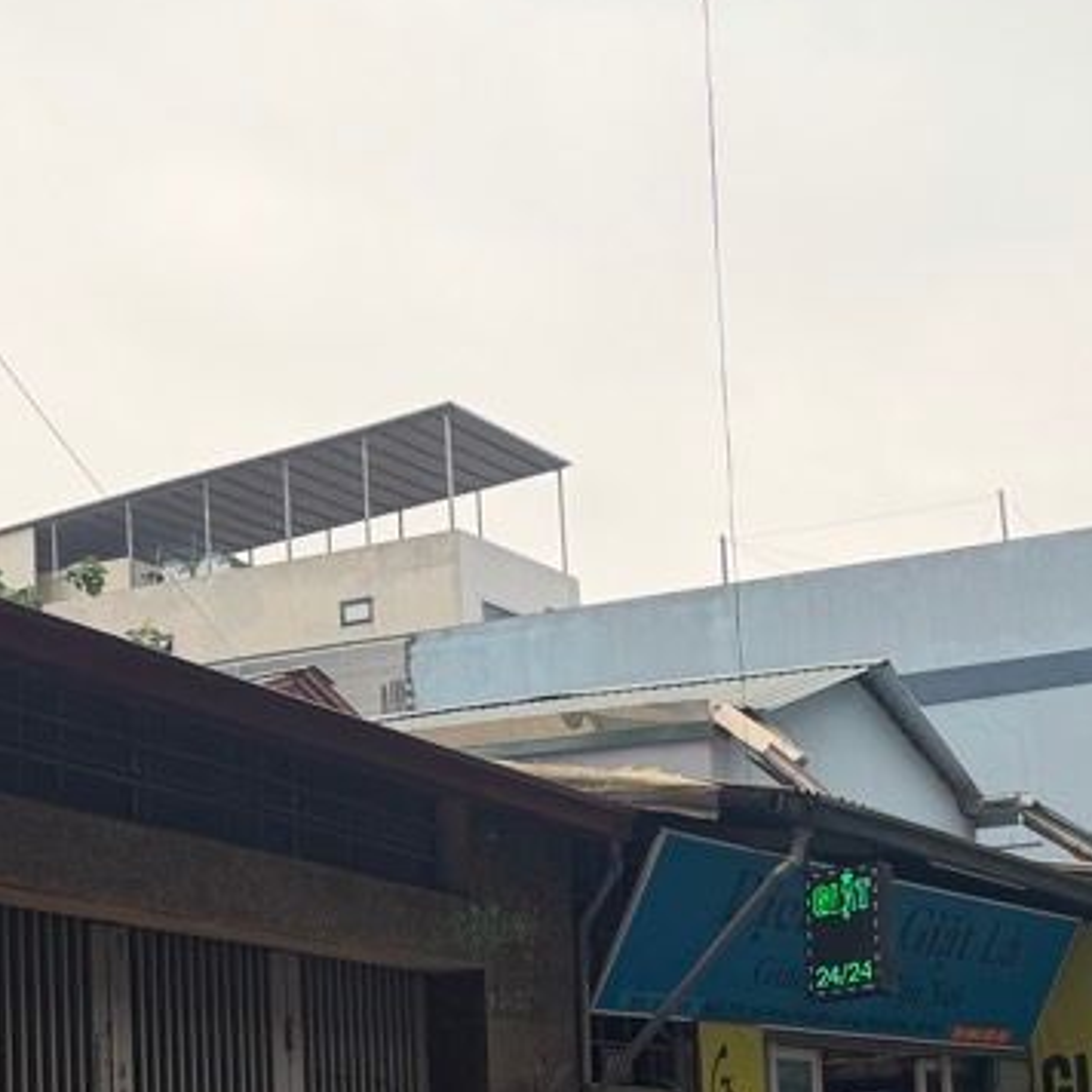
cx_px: 1319
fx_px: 2177
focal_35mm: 61
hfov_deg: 25.3
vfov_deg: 26.8
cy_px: 1058
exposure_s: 1/1271
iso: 80
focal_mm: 6.76
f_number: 1.78
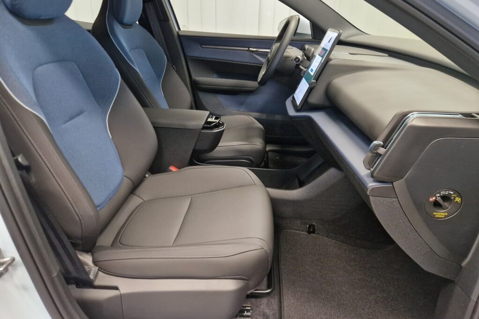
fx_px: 319
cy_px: 144
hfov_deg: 73.8
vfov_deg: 53.0
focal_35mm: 24
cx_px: 240
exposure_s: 1/100
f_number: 1.8
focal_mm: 5.4
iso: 640
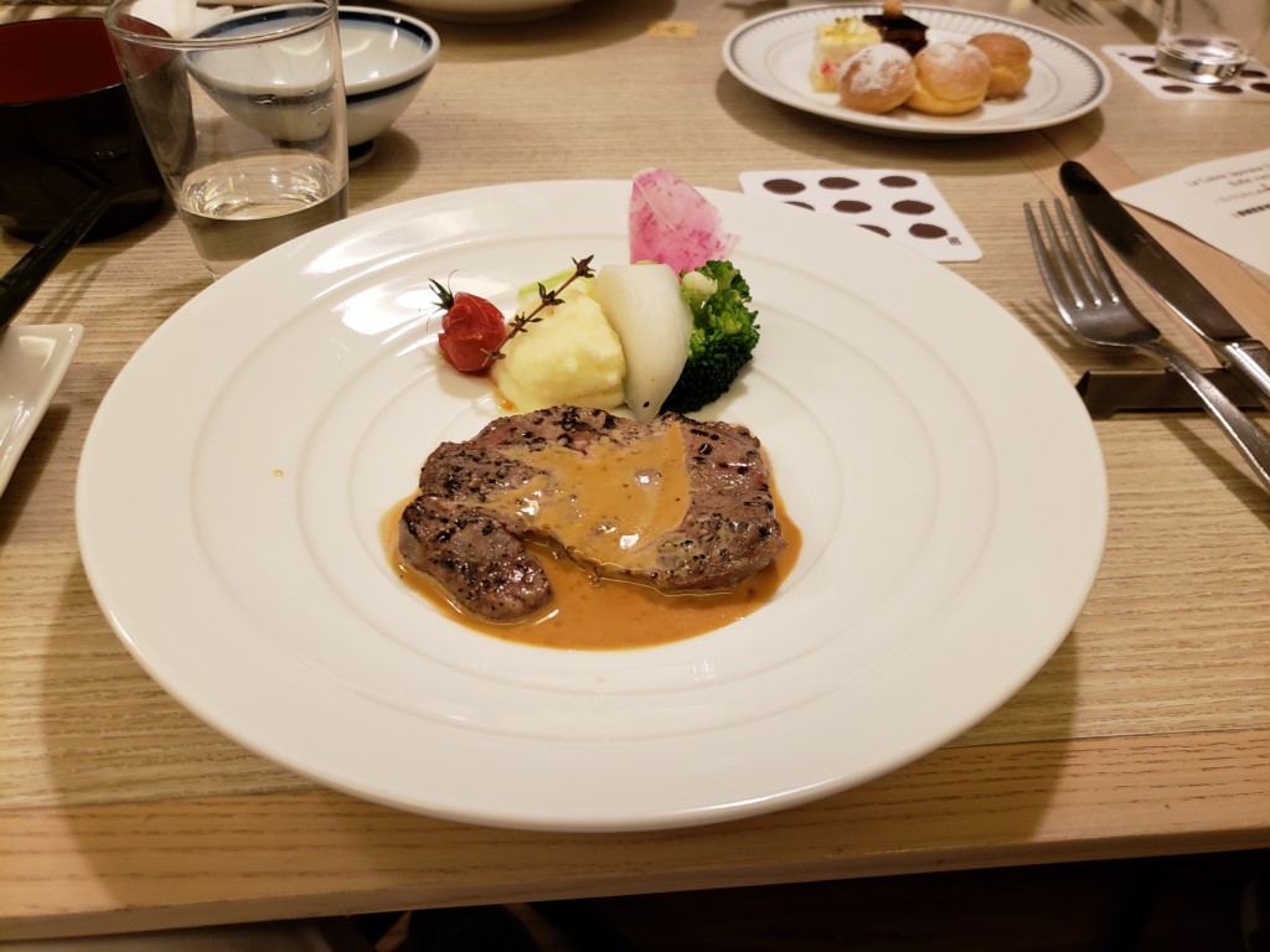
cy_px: 476
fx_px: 954
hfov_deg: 67.3
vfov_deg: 53.1
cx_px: 635
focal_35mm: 26
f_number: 1.5
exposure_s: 1/60
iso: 160
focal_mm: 4.3
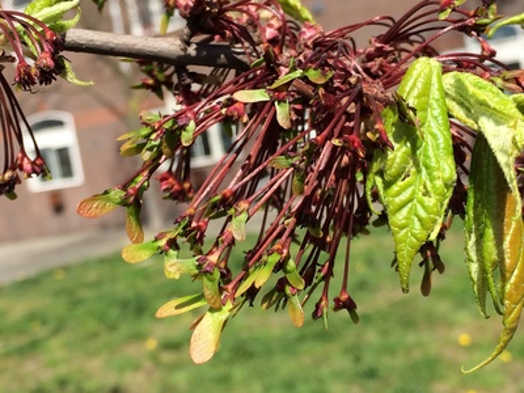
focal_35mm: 58
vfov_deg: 25.2
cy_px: 196
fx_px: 878
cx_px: 262
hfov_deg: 33.2
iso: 32
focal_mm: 4.15
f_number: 2.2
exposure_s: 1/1282
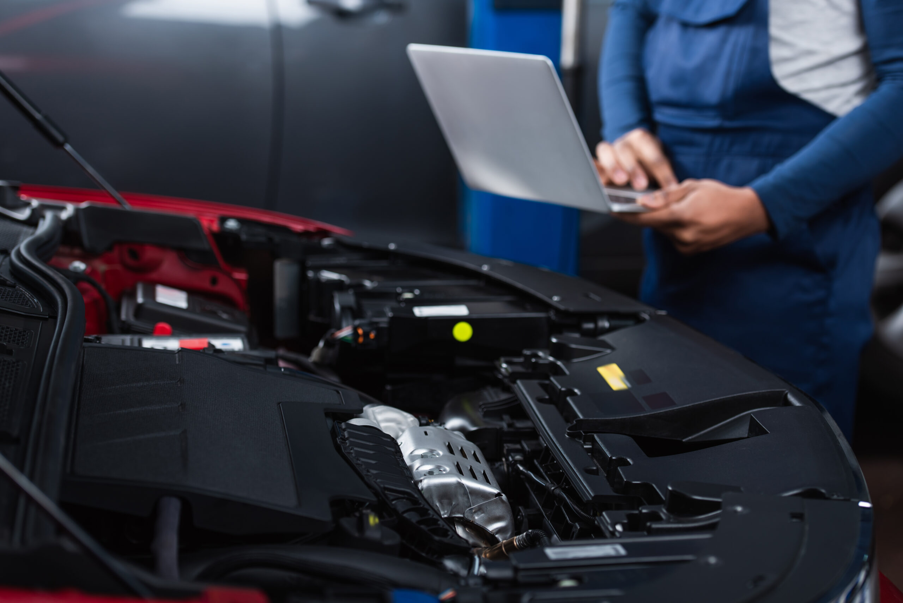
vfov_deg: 14.9
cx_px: 452
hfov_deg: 22.1
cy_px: 302
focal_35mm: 92
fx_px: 2308
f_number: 4
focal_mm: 92
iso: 64
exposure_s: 1/200
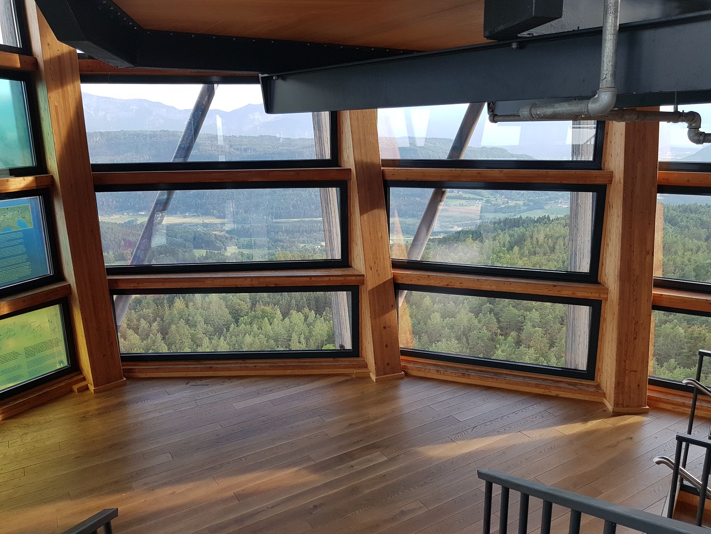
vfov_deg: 53.1
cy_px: 267
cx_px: 356
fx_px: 534
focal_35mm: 26
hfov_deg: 67.3
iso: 50
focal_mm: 4.2
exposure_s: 1/140
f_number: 1.7
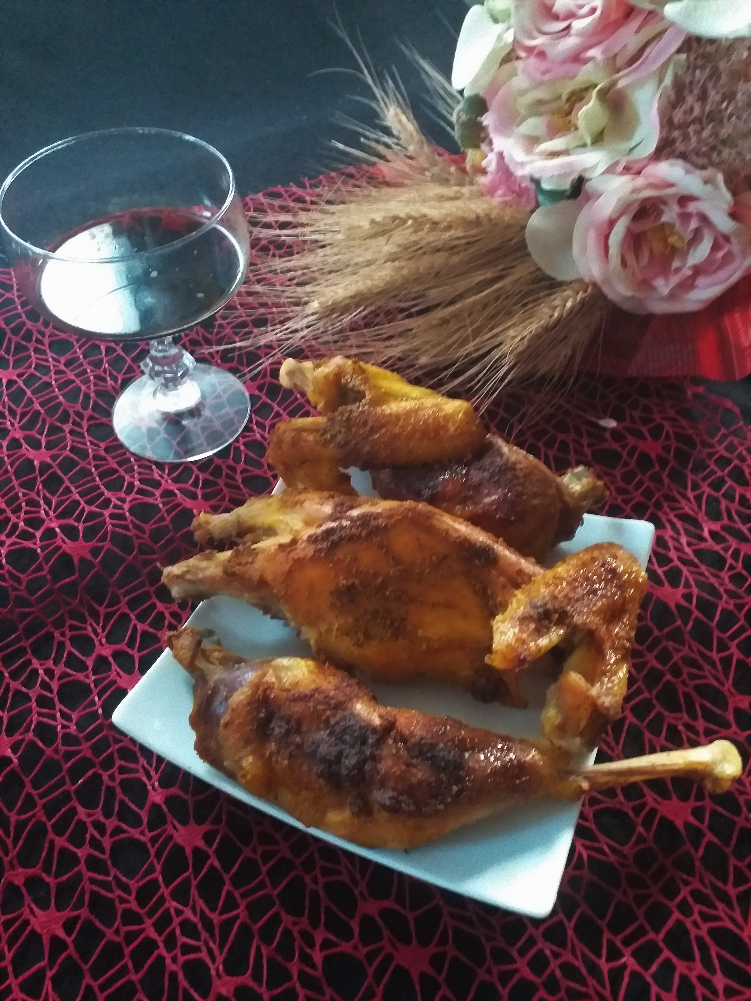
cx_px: 376
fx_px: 752
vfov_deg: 67.3
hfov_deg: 53.1
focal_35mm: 26
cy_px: 500
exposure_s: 1/20
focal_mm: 3.6
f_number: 1.9
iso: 400
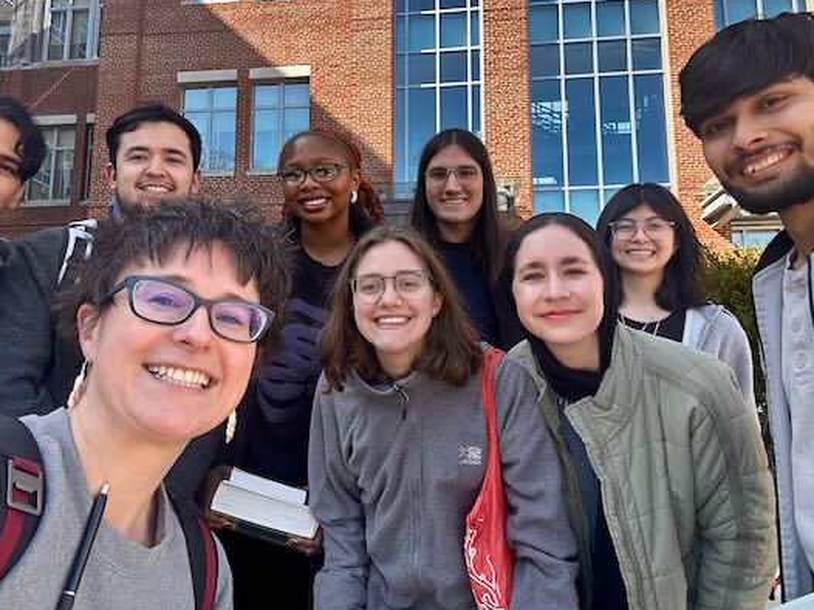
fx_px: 658
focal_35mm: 28
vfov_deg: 49.4
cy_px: 243
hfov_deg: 63.4
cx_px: 384
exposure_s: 1/180
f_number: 1.9
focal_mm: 2.69
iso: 25
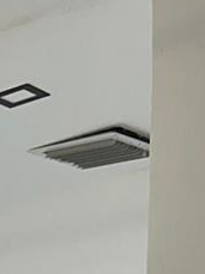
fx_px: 998
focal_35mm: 126
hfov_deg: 10.3
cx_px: -272
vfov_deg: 12.4
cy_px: 651
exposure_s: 1/214
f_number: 1.78
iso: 50
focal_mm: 6.86
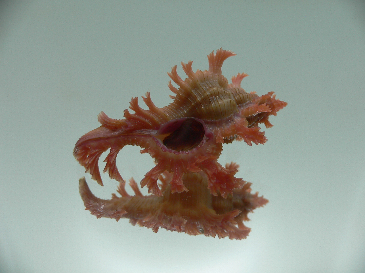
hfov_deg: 52.6
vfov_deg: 40.7
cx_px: 182
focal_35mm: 35
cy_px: 136
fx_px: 369
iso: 80
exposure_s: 1/80
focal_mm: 4.6
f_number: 2.8
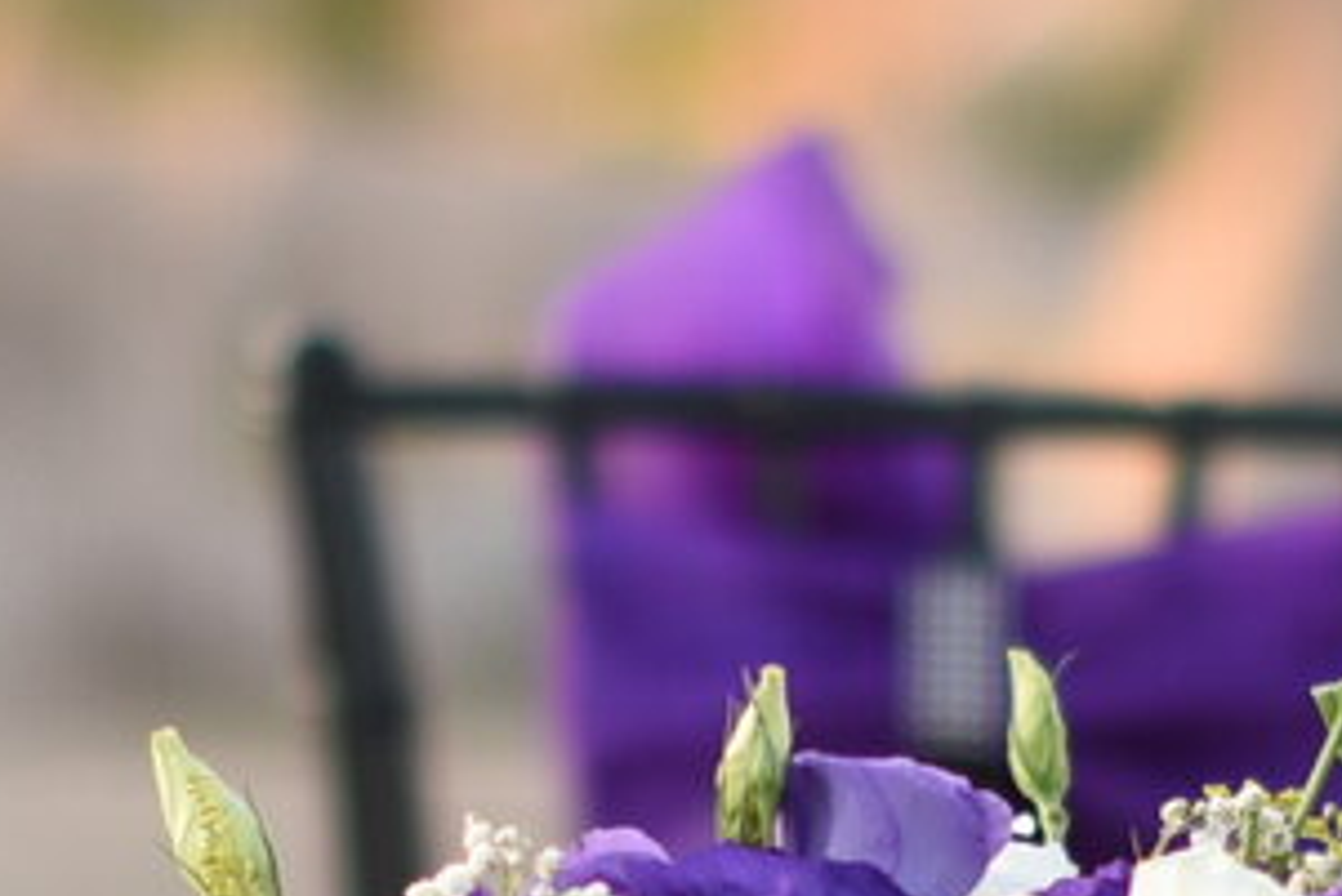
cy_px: 1233
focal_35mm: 319
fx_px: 11897
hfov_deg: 6.4
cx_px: 1186
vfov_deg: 4.3
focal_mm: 50
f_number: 1.4
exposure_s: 1/2500
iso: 250
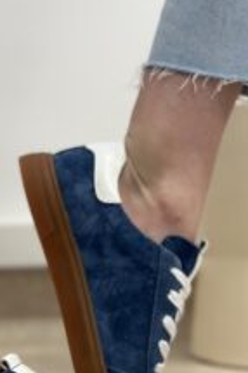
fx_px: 962
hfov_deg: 14.6
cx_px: 66
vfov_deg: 21.5
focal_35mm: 93
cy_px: 323
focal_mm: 6.86
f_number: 1.78
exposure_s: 1/100
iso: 200
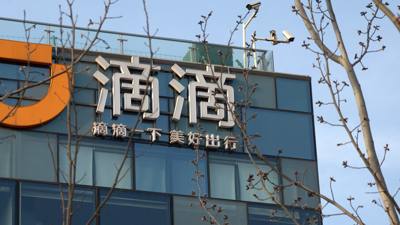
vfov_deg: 6.4
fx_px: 2026
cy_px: 94
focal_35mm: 191
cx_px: 162
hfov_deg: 11.3
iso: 400
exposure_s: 1/640
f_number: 9
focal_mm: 92
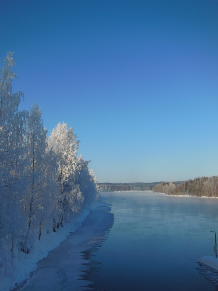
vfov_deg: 47.9
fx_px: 327
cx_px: 109
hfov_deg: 36.8
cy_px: 146
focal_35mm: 39
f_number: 4.1
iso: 125
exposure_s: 1/1000
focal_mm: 6.9
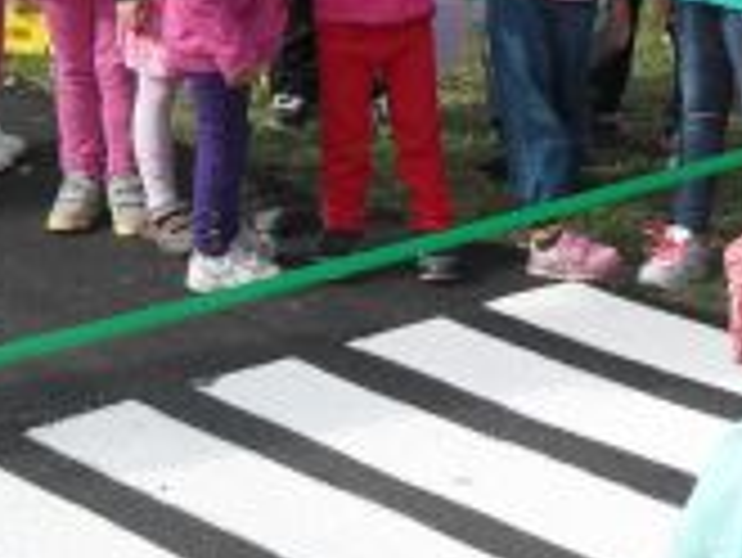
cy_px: -180
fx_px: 2724
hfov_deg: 15.5
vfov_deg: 11.4
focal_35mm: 127
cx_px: 454
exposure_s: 1/90
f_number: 8.9
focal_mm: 6.2
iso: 100
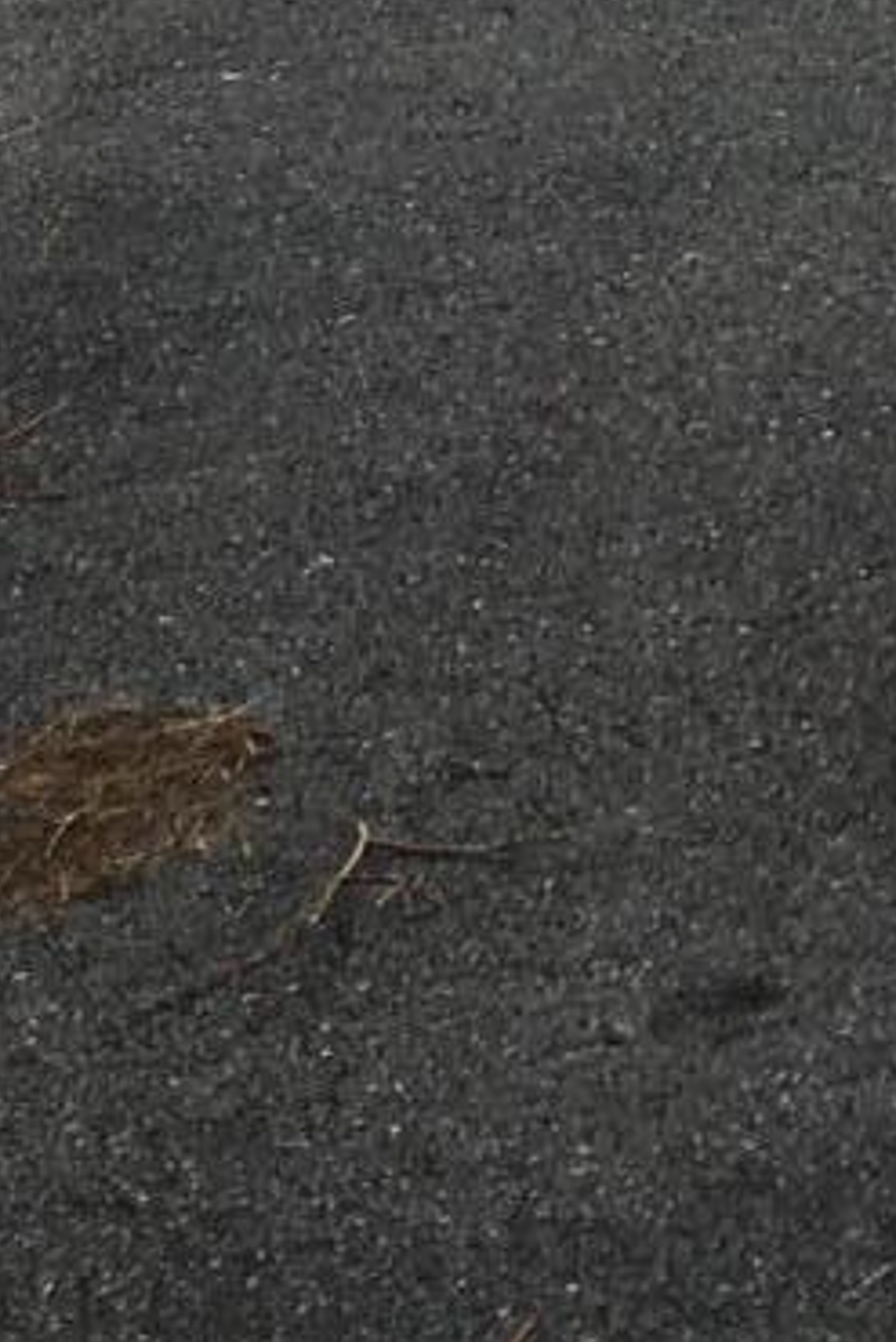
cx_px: 1640
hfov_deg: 8.1
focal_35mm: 163
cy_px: -1371
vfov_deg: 11.3
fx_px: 6079
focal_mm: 4.15
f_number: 2.2
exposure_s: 1/884
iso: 25
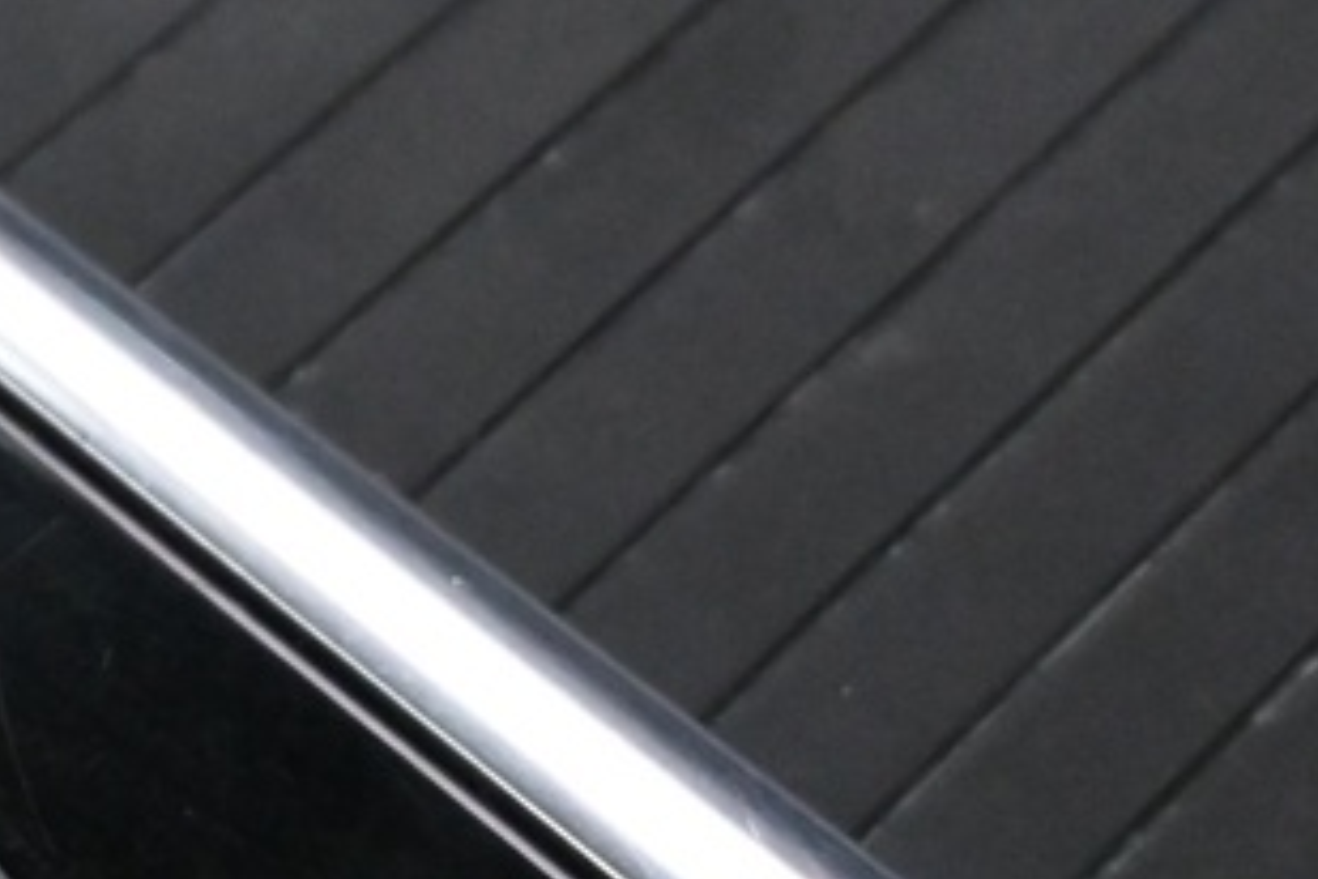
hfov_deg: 10.6
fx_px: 6333
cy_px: 457
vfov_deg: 7.9
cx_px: -1608
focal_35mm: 173
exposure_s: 1/40
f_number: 4
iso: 3600
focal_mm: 22
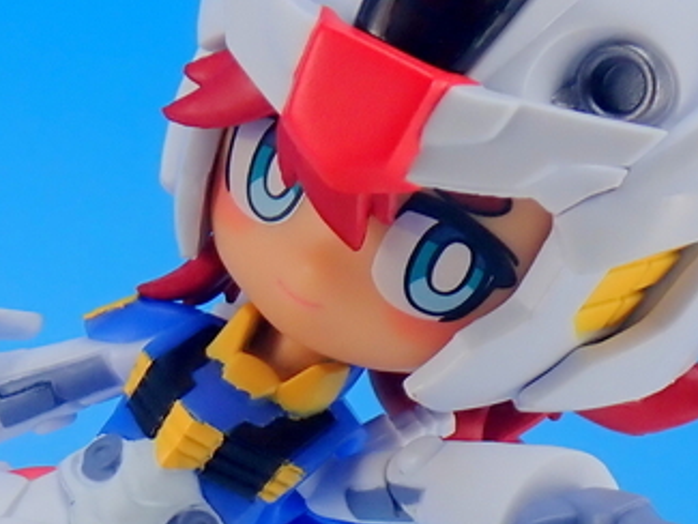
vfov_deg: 4.7
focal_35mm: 315
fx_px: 6354
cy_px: 520
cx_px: 15
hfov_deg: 6.3
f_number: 4.9
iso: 100
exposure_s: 1/15
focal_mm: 18
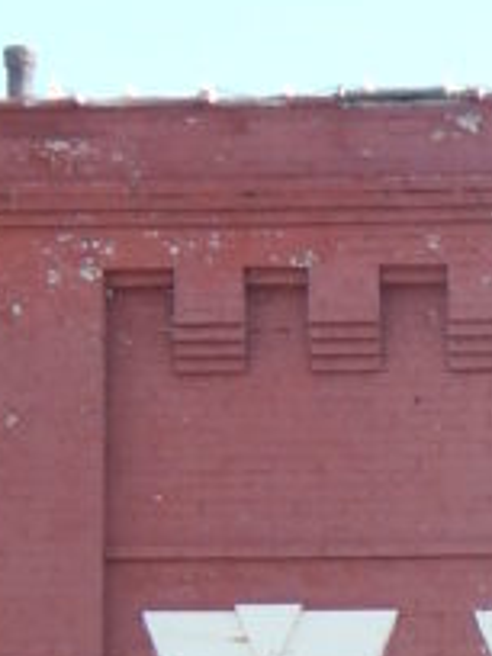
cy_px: 1216
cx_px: 775
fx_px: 5799
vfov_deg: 6.3
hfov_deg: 4.8
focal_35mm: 306
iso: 125
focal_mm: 10.9
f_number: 4
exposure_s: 1/200
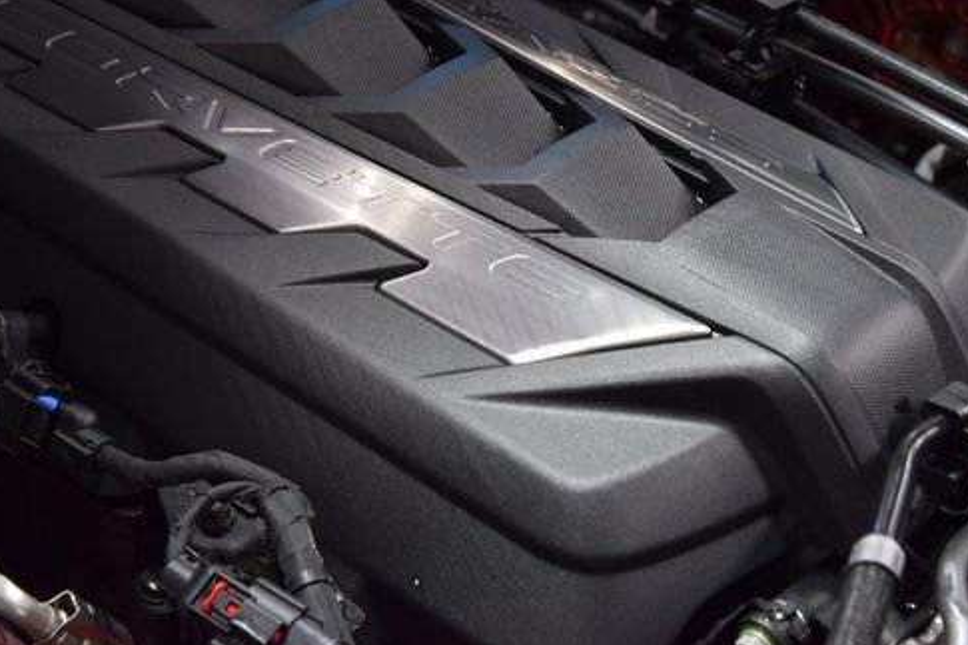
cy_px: 233
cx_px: 403
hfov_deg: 19.8
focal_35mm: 103
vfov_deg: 13.3
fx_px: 2768
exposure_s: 1/15
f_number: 6.3
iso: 1100
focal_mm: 52
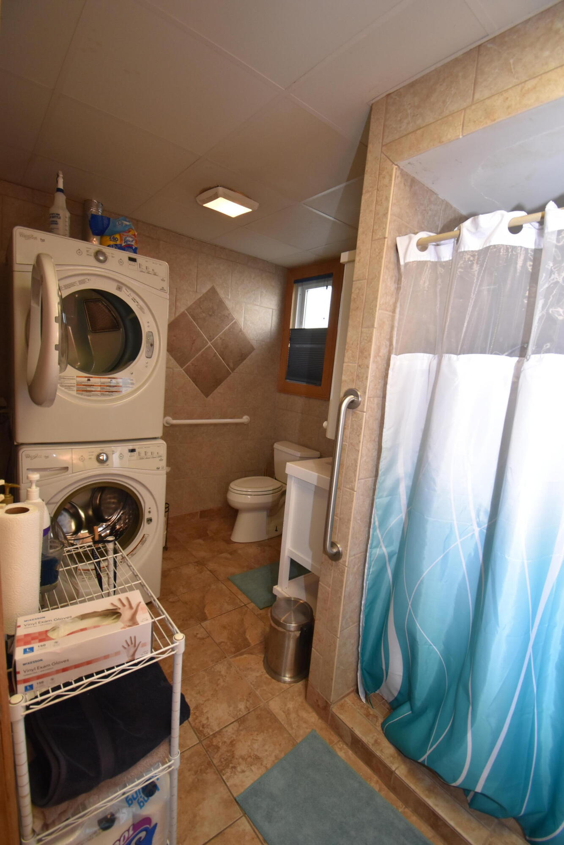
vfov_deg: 100.4
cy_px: 422
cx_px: 282
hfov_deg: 77.3
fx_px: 352
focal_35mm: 15
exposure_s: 1/125
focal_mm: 10
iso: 800
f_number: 4.5
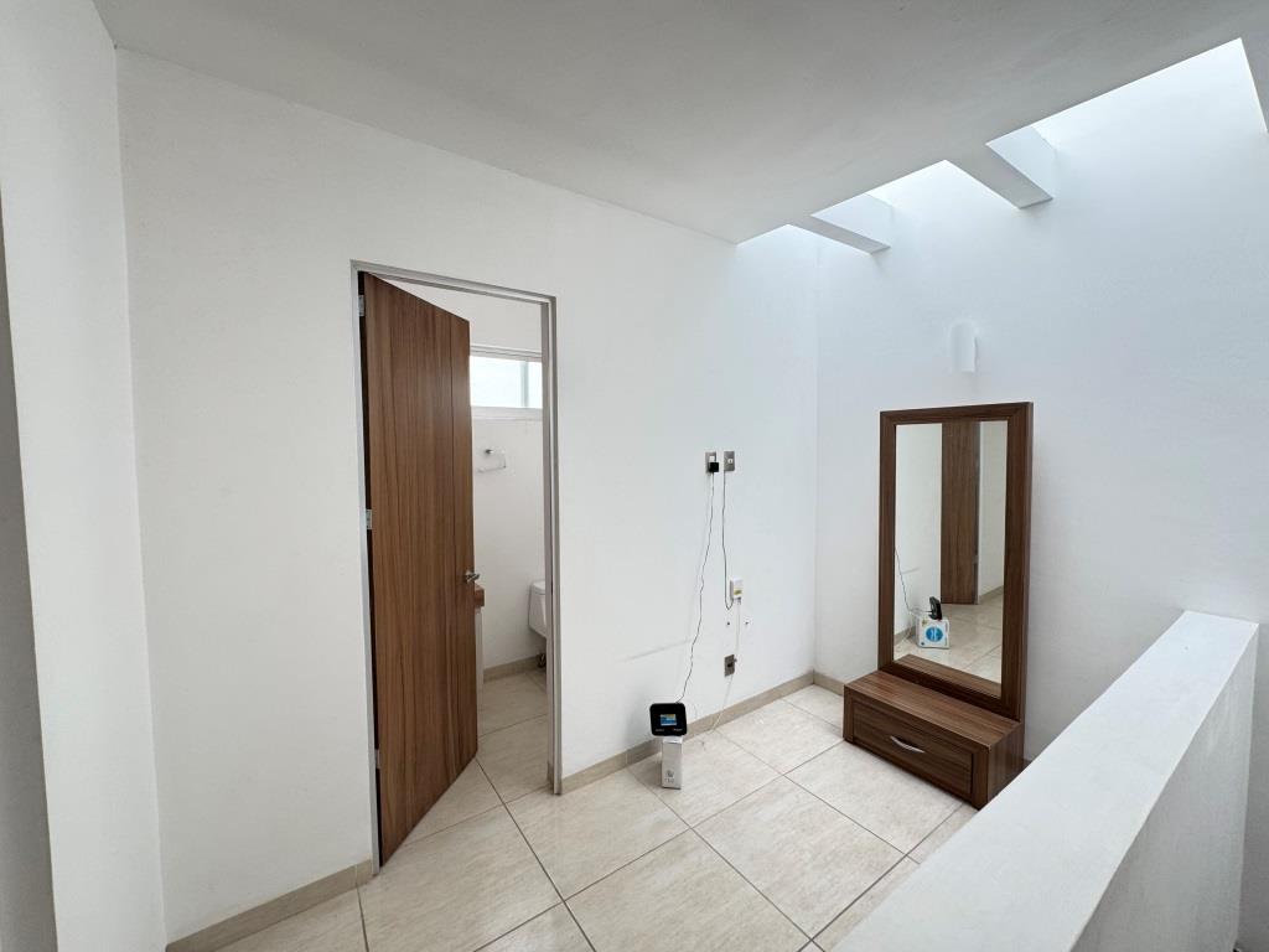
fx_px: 513
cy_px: 476
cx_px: 634
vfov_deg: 85.7
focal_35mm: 14
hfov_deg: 102.1
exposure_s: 1/99
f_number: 2.2
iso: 125
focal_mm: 2.22
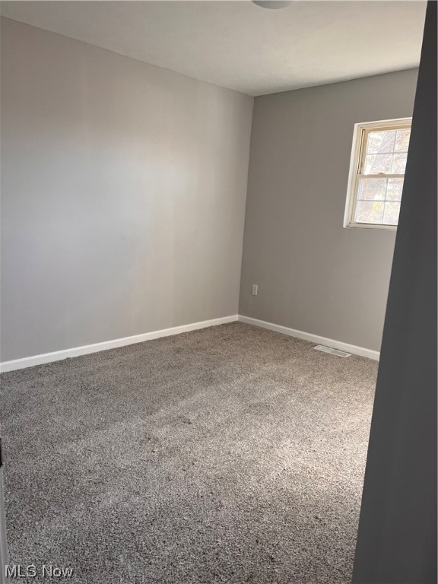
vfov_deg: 67.3
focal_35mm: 26
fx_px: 439
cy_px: 292
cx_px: 219
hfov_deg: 53.1
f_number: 1.5
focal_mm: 5.7
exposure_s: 1/120
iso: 100
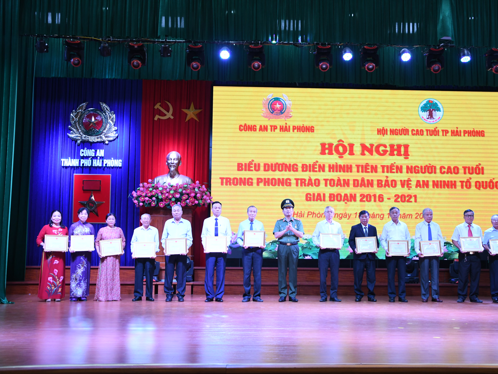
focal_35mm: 42
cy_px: 185
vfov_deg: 34.7
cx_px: 286
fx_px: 598
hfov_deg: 45.1
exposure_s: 1/200
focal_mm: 25
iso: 1250
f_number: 4
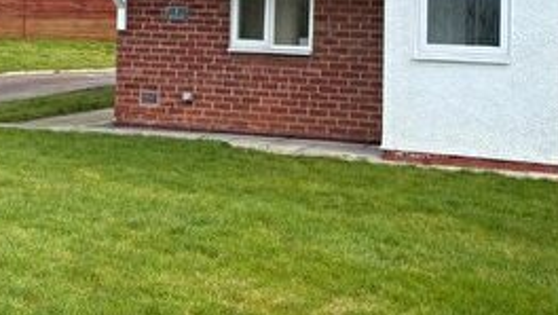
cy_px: -39
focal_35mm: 75
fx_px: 1111
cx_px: 268
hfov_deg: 28.2
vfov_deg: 15.7
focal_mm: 5.96
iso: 50
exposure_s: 1/1196
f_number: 1.6
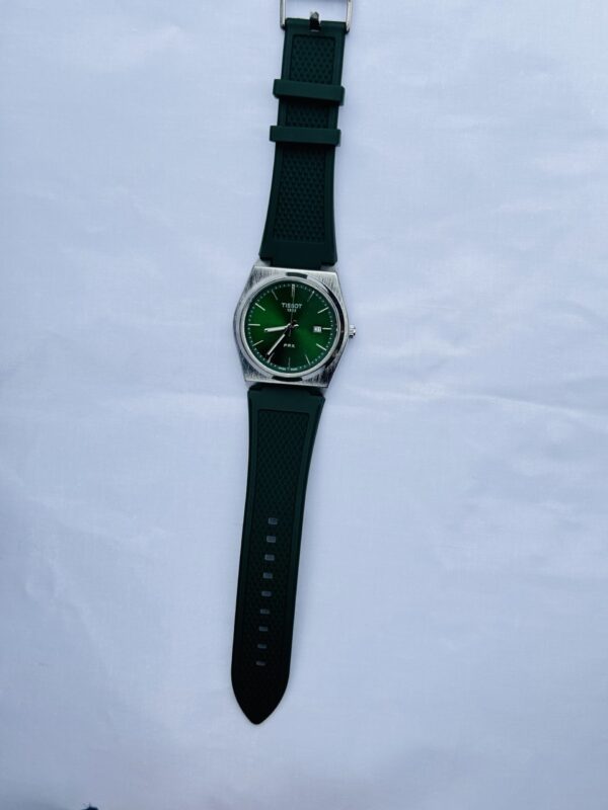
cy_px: 405
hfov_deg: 30.3
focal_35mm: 48
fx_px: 1124
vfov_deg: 39.7
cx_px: 304
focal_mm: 6.76
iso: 64
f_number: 1.78
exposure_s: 1/2611
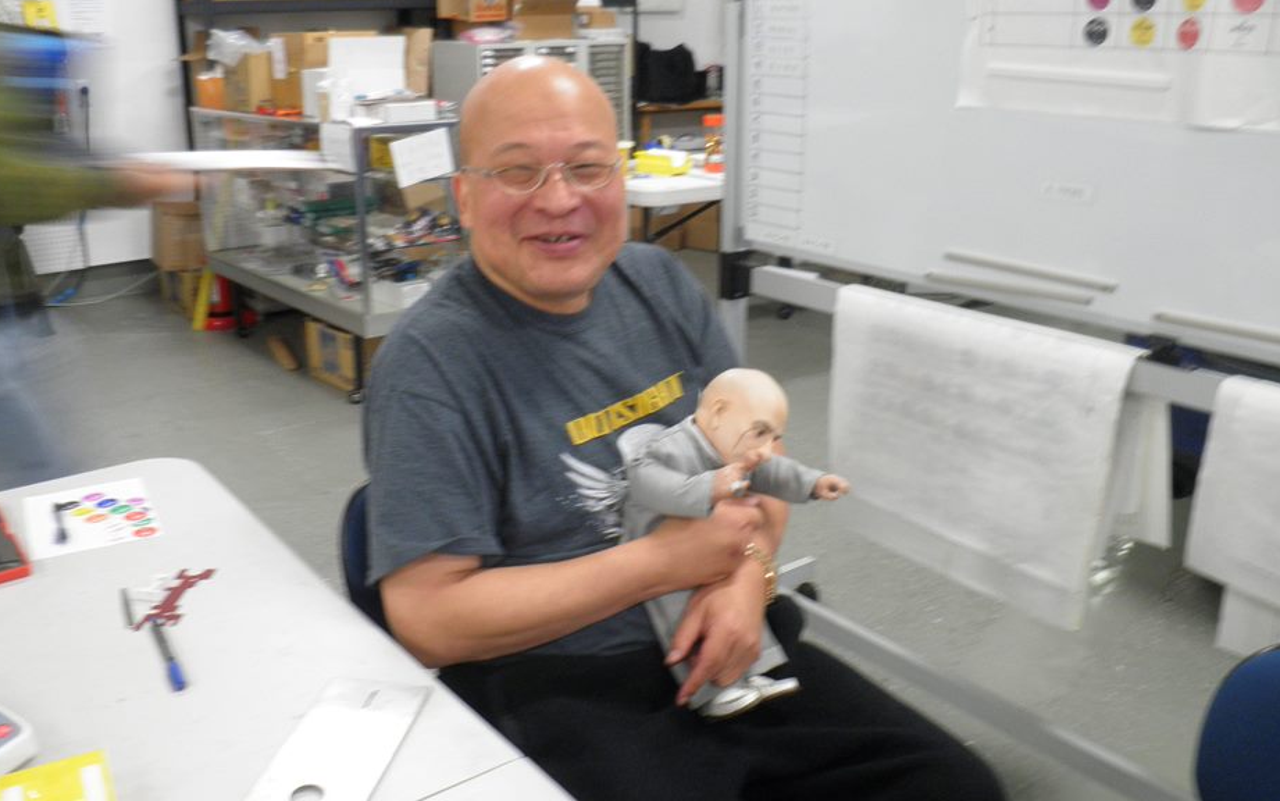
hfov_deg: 58.1
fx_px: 1151
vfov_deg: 38.3
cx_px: 616
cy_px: 389
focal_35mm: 33
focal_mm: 5
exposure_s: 1/10
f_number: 3.2
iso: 200
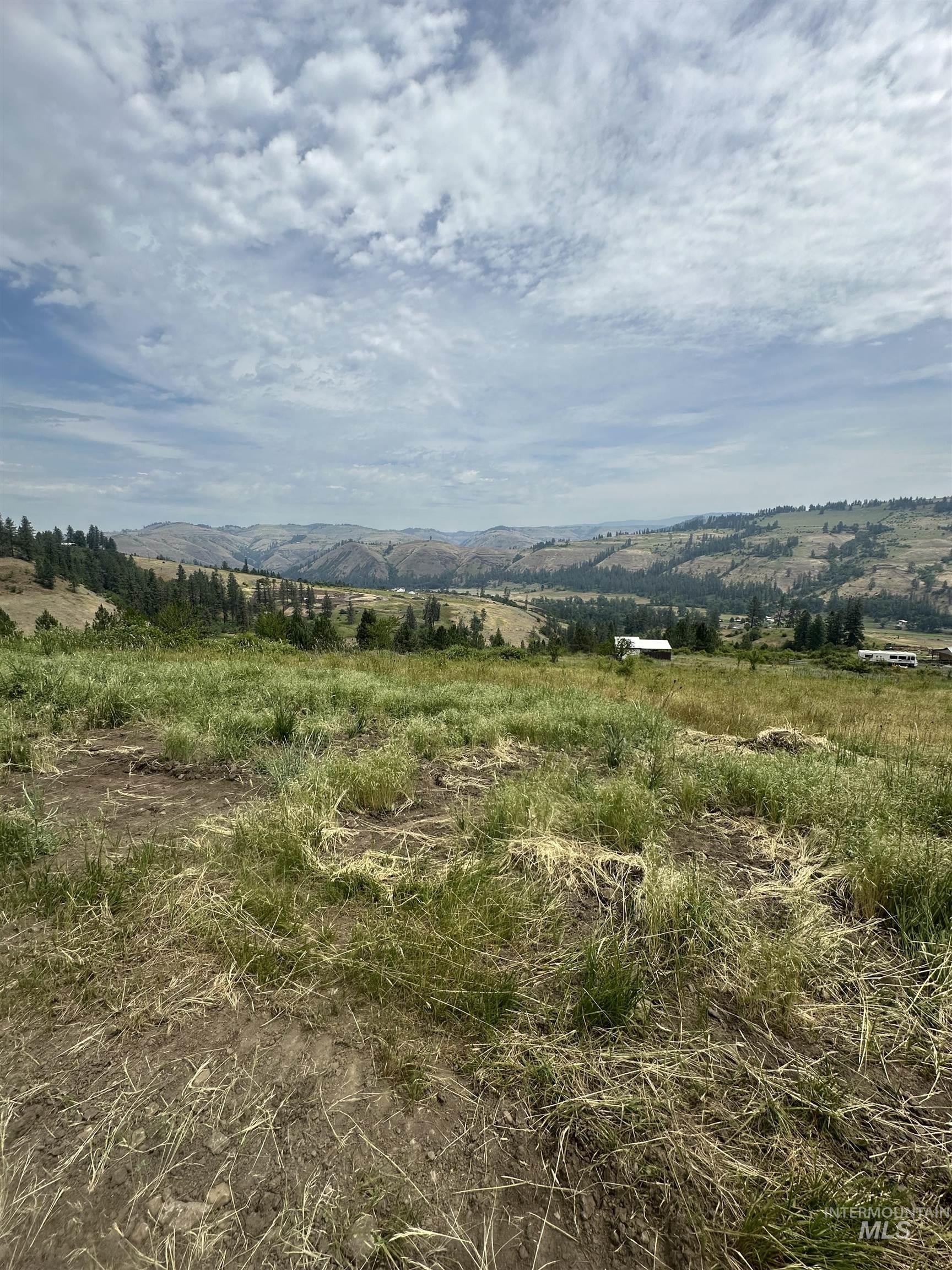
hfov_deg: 85.7
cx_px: 476
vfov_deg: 102.1
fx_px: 513
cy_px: 635
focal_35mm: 14
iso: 40
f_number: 2.2
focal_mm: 2.22
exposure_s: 1/2681
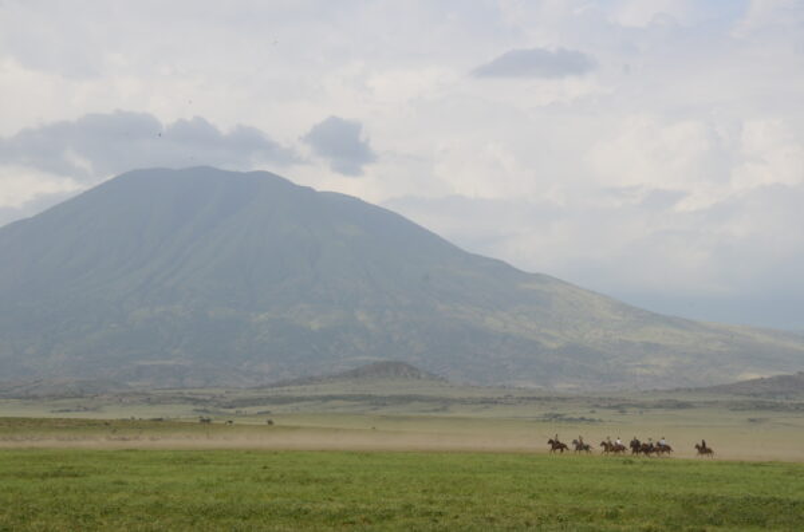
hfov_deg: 20.7
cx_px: 402
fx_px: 2206
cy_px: 266
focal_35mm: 99
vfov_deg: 13.8
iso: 250
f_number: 13
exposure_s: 1/400
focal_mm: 66
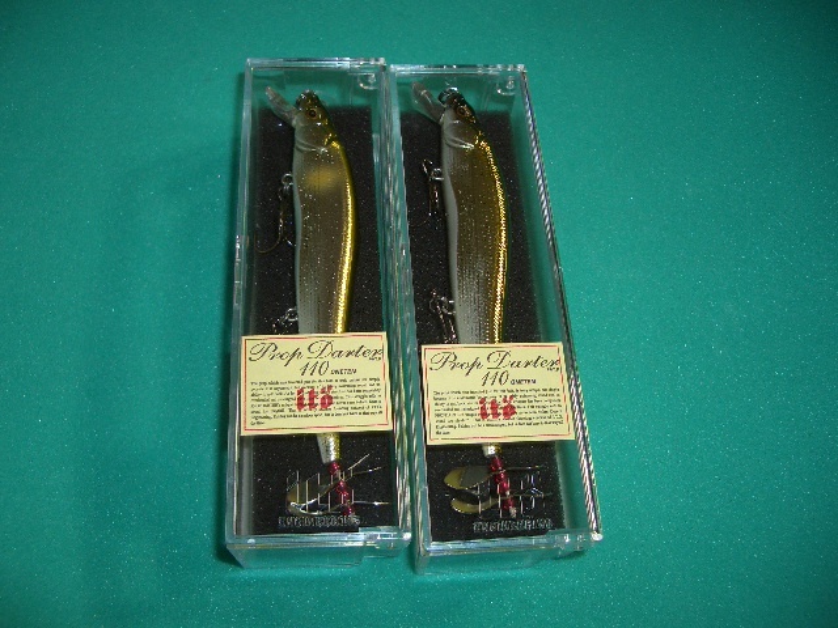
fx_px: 847
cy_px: 314
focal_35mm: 35
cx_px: 419
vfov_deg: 40.7
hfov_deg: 52.6
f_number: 2.6
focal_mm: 5.8
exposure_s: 1/60
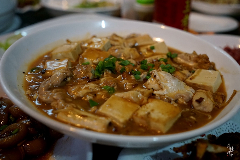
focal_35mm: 37
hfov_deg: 51.9
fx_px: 247
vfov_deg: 36.0
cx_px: 120
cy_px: 80
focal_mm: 37
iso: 2500
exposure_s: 1/160
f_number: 4
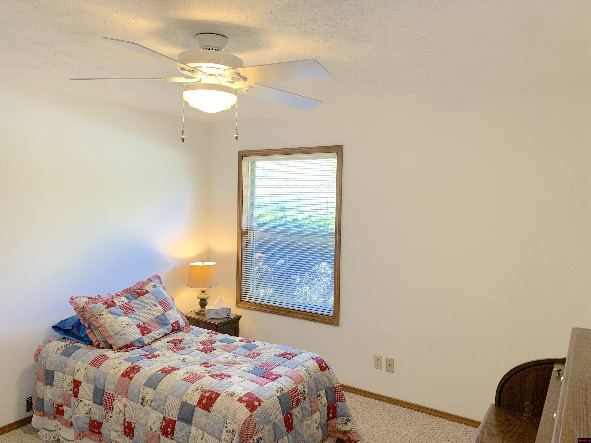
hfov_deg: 67.3
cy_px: 222
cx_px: 296
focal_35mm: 26
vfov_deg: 53.1
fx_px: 444
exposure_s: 1/60
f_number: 1.8
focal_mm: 4.25
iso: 80
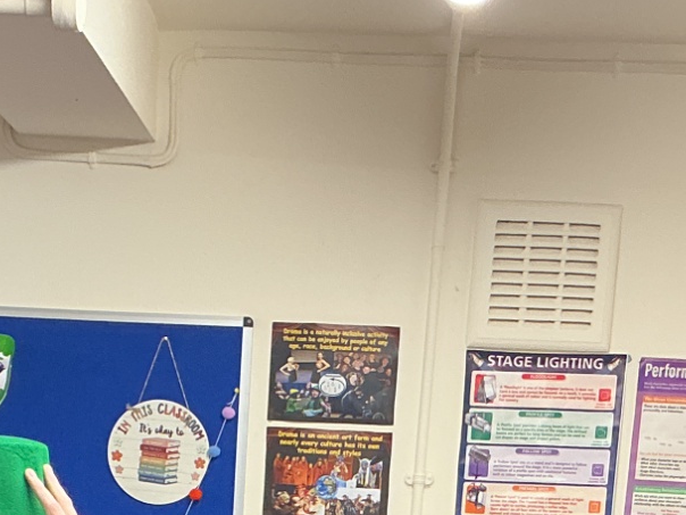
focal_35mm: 96
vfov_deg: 14.4
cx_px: 204
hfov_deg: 20.3
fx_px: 1902
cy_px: 779
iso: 80
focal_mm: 3
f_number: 1.8
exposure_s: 1/50
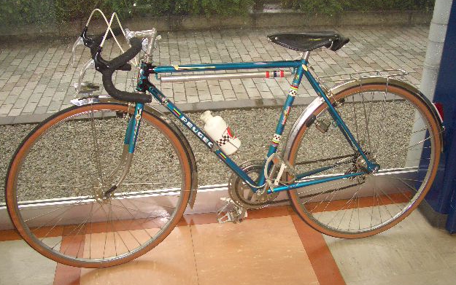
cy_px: 141
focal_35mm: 38
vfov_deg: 33.6
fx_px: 472
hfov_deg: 51.5
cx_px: 228
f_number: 2.6
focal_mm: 5.8
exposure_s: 1/60
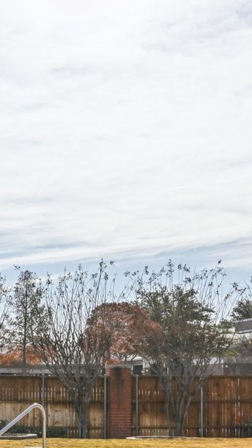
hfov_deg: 16.9
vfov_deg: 30.4
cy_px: 380
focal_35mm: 67
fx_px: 796
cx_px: -78
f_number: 8
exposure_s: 1/2500
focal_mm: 19
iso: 400
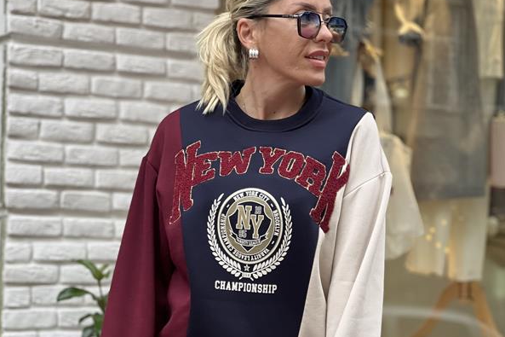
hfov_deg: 18.9
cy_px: 274
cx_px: 251
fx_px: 1514
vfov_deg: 12.6
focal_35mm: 108
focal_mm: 9
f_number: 2.8
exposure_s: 1/121
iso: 125
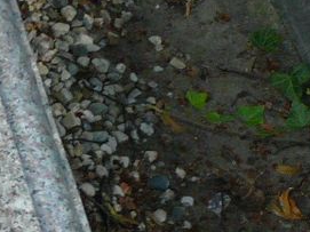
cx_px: -451
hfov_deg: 10.7
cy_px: 401
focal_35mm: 155
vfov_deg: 9.2
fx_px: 1387
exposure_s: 1/320
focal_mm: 4.6
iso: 100
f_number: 2.8
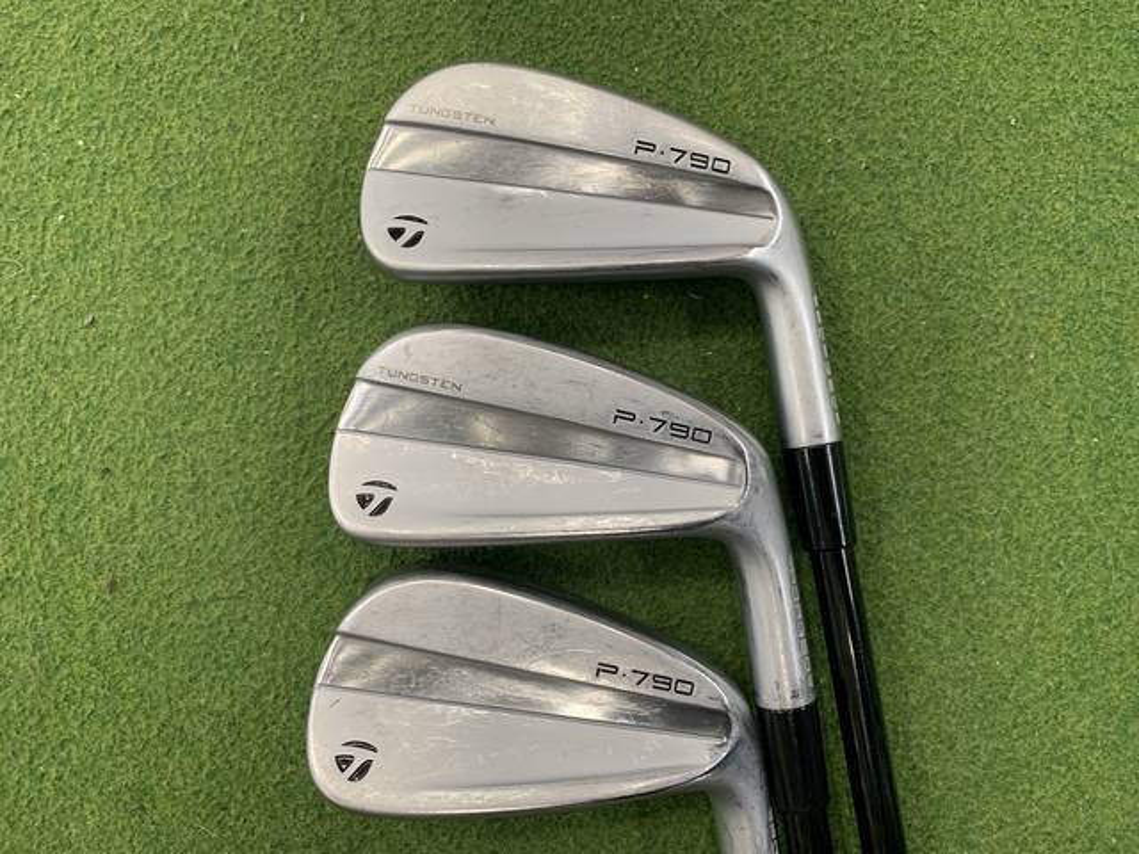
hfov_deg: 67.3
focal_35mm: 26
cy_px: 427
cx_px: 570
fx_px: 856
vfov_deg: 53.1
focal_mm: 4.25
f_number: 1.8
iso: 100
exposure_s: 1/60
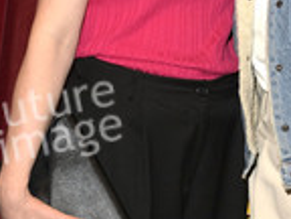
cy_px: 28
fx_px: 1034
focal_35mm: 123
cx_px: 238
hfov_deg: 15.9
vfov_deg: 12.0
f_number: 5.6
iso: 1000
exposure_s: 1/125
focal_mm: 46
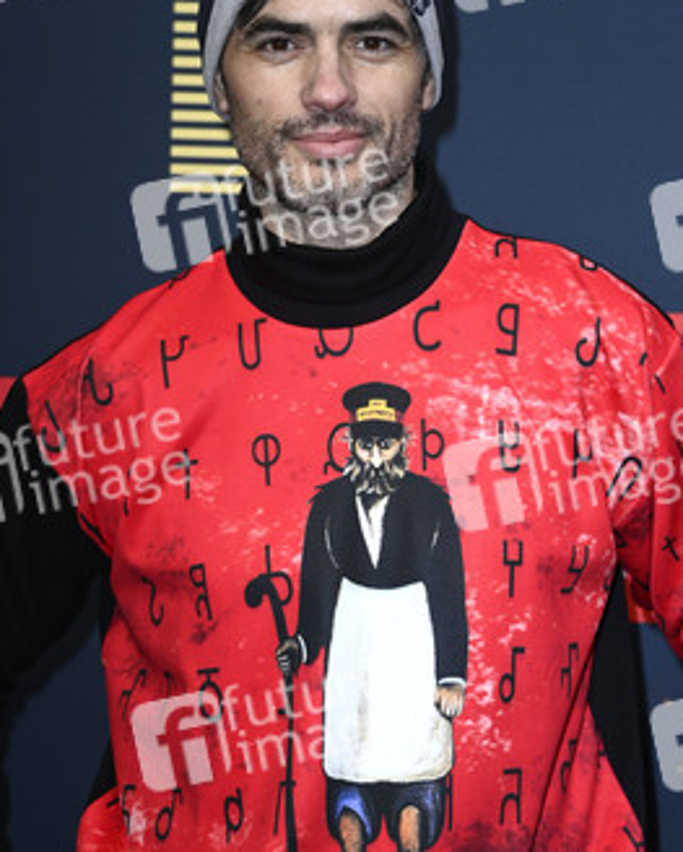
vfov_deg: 16.0
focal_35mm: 120
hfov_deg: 12.9
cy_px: 340
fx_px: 3028
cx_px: 340
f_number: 5.6
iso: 320
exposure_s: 1/250
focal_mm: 105
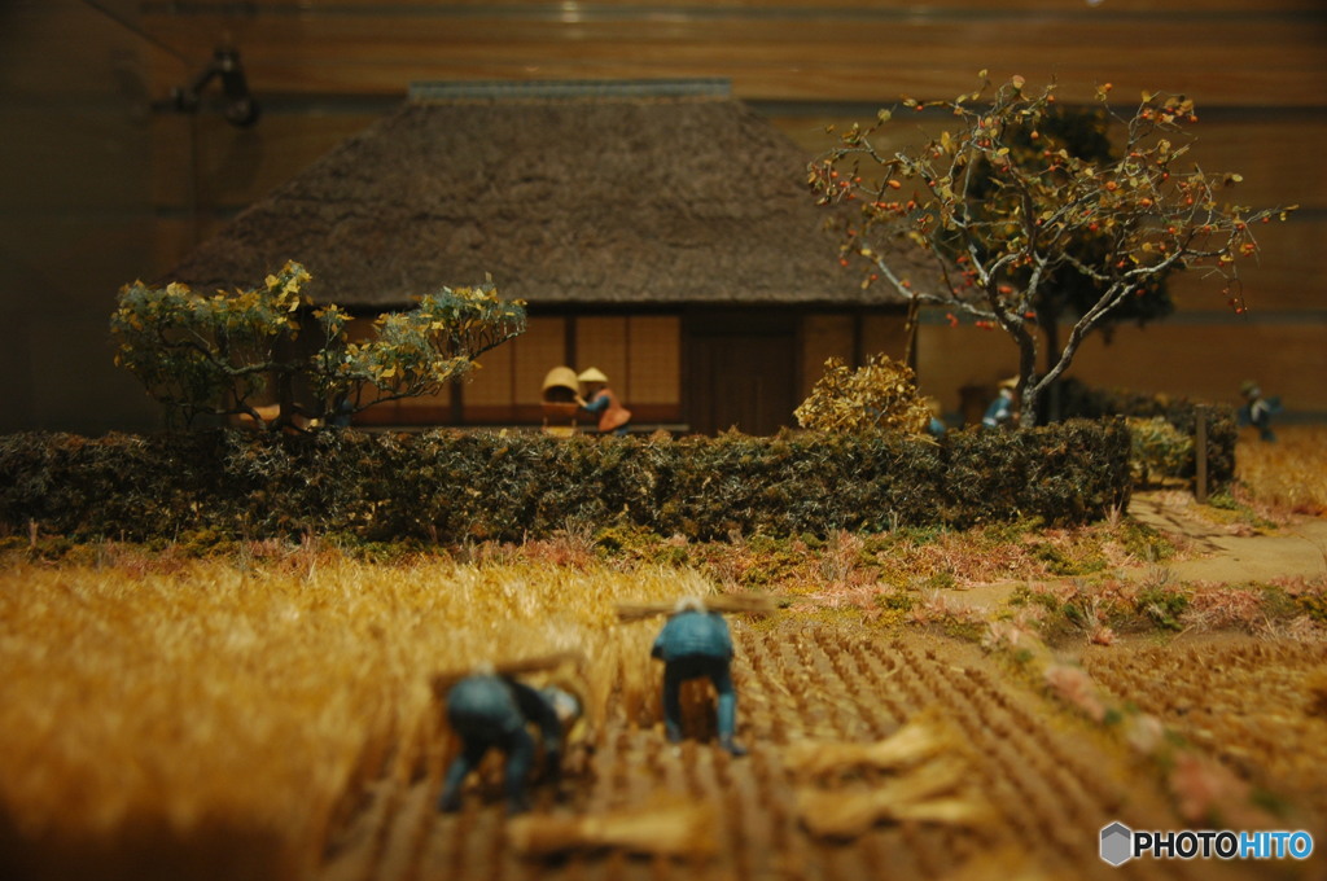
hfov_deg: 51.3
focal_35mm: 38
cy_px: 440
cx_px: 664
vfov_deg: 35.4
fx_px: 1381
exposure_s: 1/30
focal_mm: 25
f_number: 4
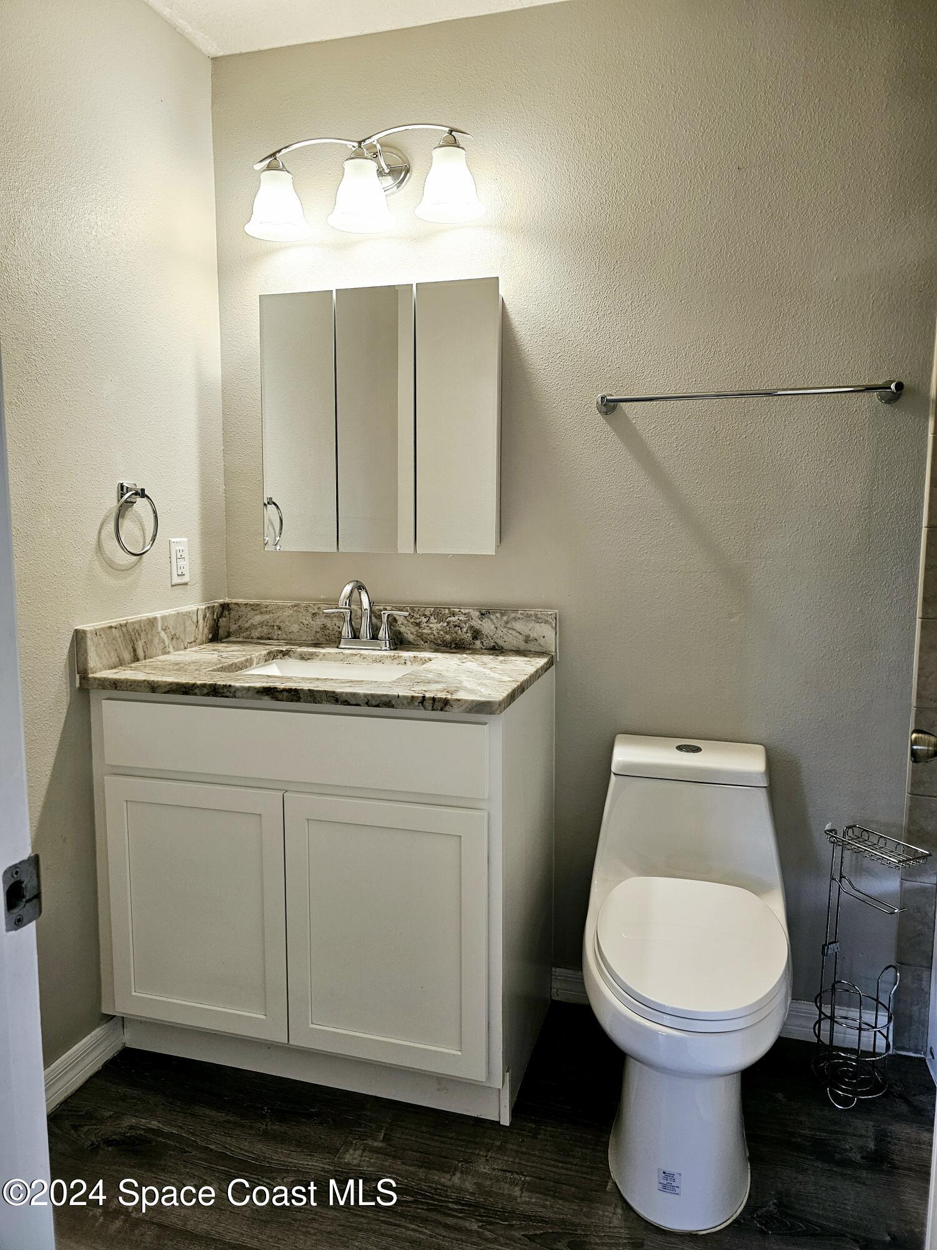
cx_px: 468
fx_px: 830
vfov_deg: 73.9
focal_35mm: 23
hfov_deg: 58.9
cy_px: 625
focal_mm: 6.3
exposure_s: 1/120
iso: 160
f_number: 1.7
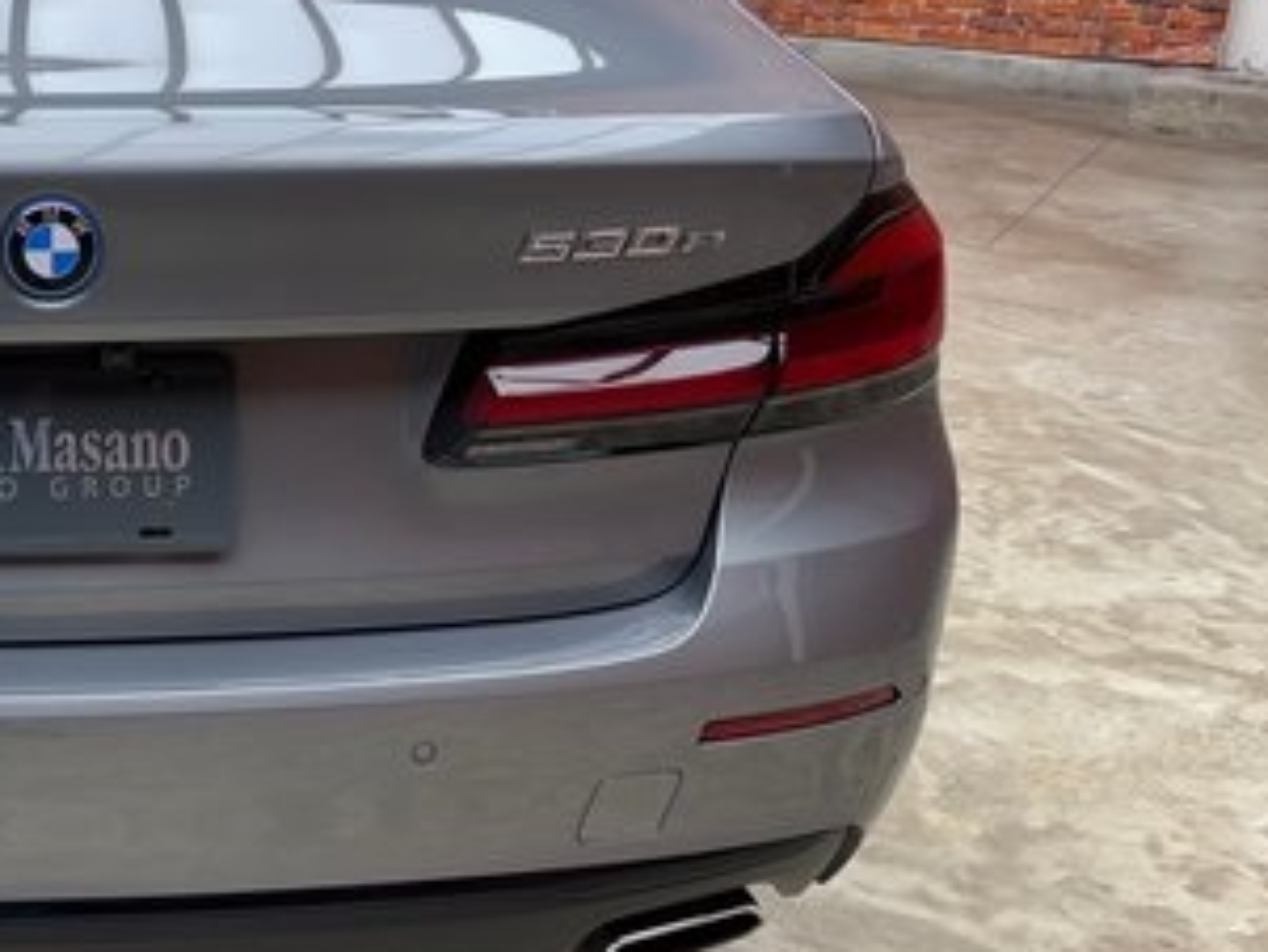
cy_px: 476
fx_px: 1869
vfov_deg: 28.6
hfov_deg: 34.3
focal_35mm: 51
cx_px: 17
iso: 64
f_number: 1.78
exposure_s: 1/120
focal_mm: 6.76
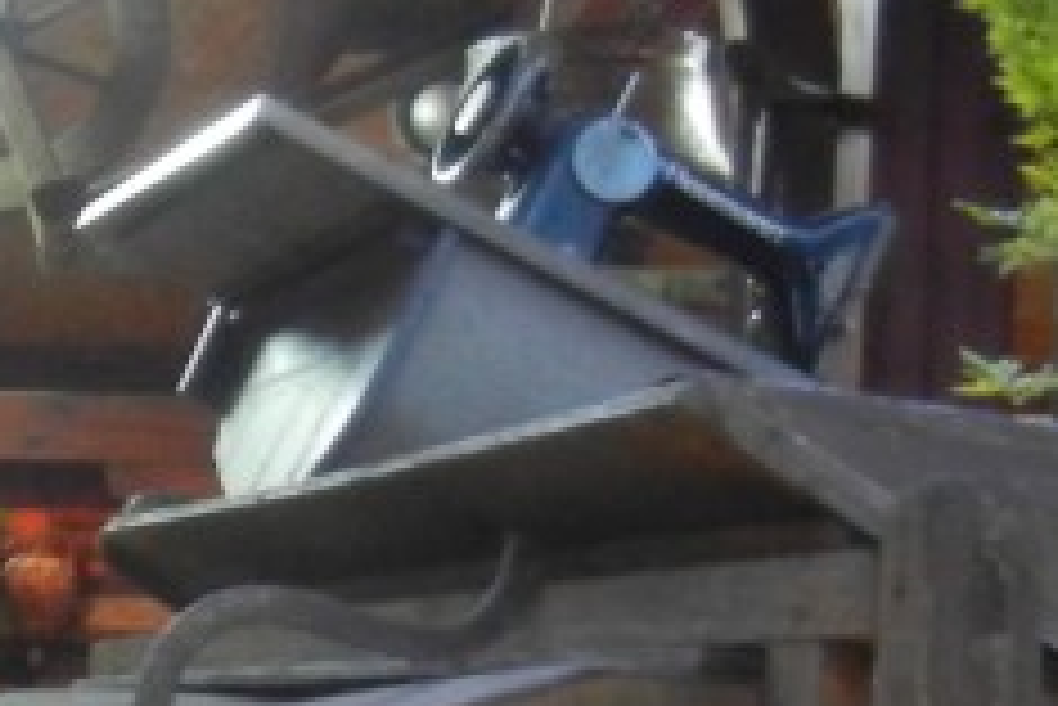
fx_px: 3999
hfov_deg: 13.1
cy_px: 719
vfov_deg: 10.0
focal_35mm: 136
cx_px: -1053
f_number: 3.5
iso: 200
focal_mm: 5.4
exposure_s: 1/2.6
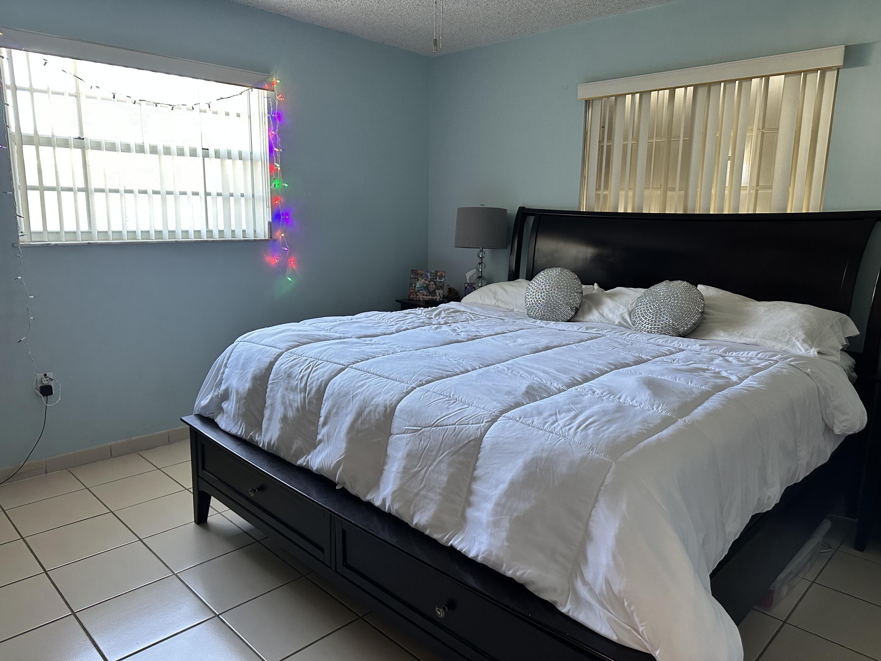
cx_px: 440
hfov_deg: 71.6
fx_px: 611
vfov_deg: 56.8
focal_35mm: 24
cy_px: 330
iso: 250
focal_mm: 6.86
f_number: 1.78
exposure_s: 1/60
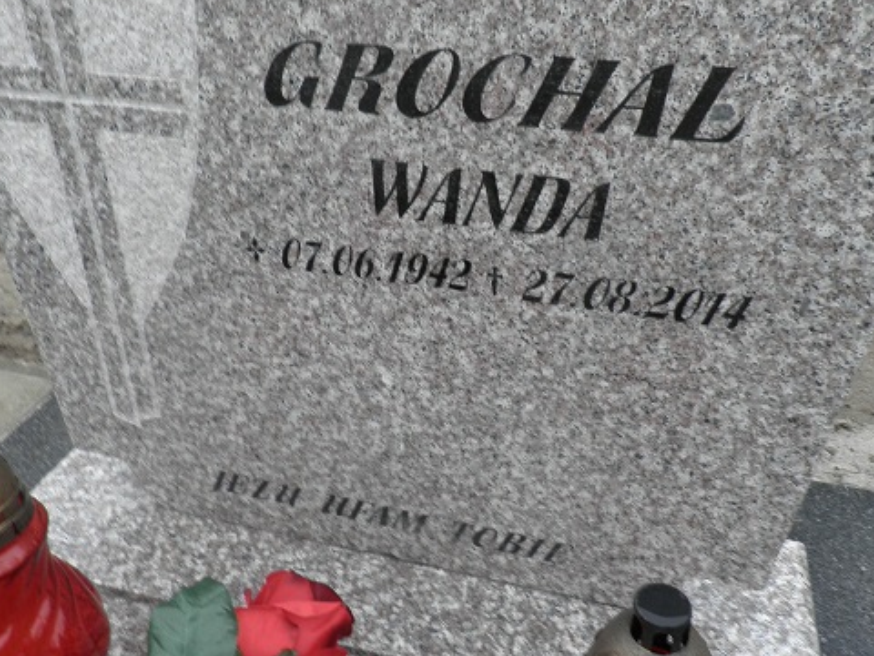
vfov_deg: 44.0
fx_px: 808
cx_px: 437
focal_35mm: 32
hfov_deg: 56.8
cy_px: 279
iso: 64
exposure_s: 1/40
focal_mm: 4.3
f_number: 3.3
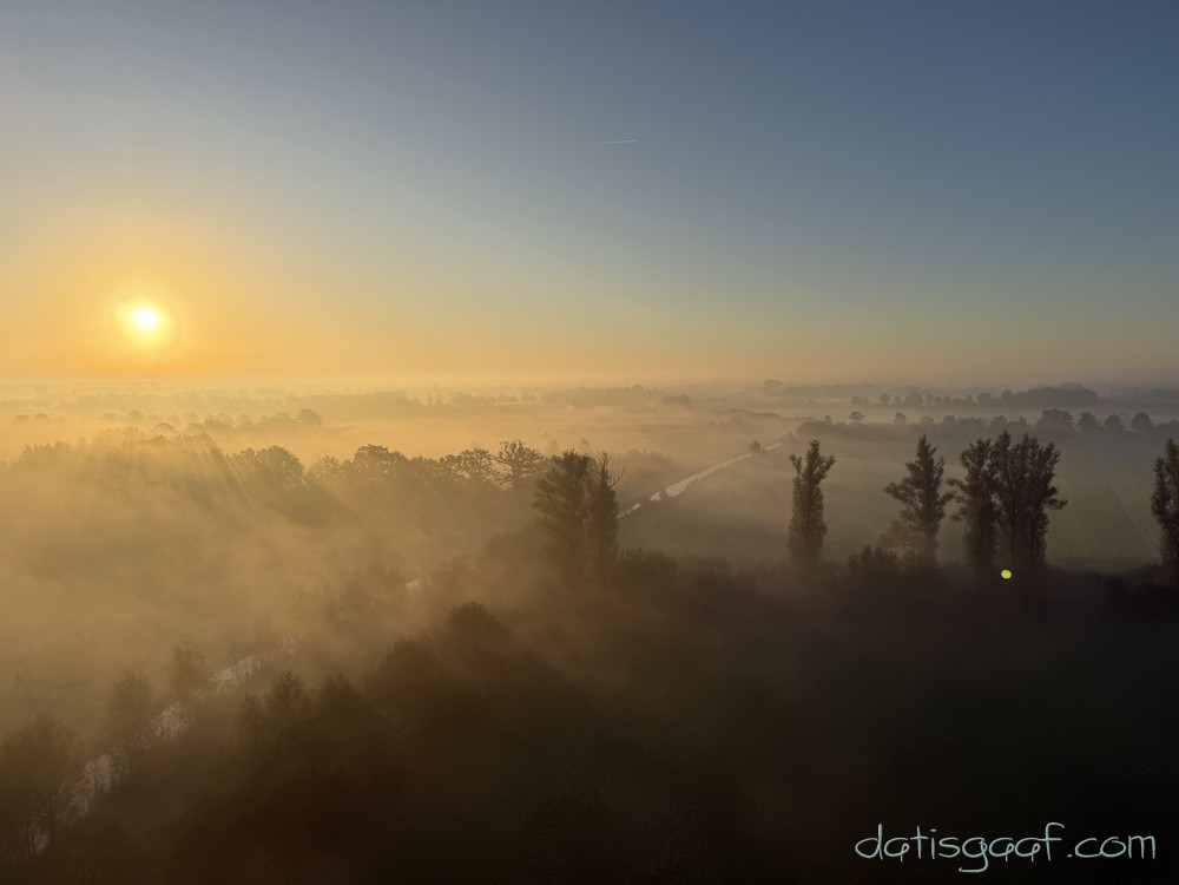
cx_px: 590
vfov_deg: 56.8
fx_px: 817
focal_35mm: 24
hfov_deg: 71.6
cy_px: 442
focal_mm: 6.76
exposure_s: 1/6173
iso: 80
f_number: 1.78
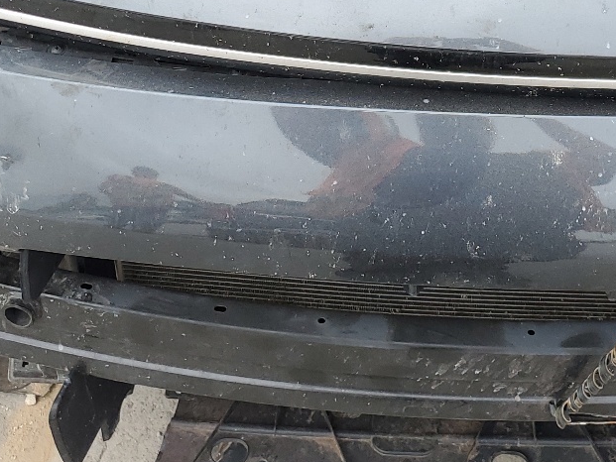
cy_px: -74
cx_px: 451
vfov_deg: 20.7
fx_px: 1193
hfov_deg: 28.6
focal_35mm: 67
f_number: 1.5
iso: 50
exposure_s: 1/435
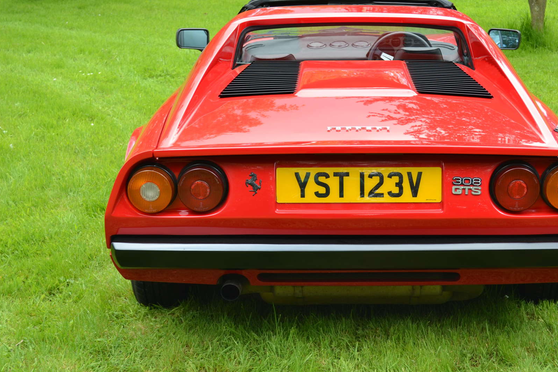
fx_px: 1017
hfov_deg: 30.6
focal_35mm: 66
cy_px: 188
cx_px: 338
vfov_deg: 20.7
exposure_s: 1/125
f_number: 5.6
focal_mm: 35
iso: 140
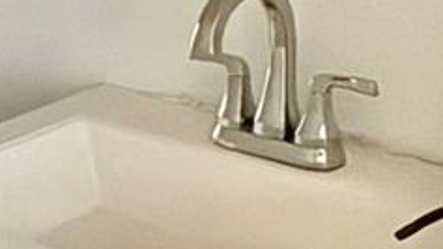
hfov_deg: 20.7
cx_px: -28
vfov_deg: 12.2
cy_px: 112
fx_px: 1162
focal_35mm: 99
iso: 1250
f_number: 2.2
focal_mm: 2.22
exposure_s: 1/4
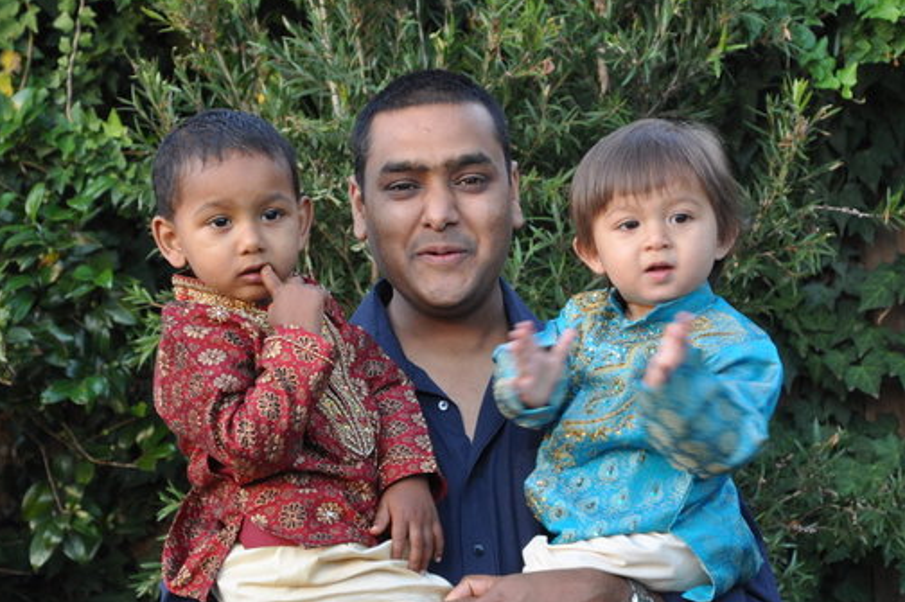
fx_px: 2963
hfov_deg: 17.4
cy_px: 328
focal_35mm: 118
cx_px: 447
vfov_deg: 11.6
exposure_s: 1/60
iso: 400
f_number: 5.3
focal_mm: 62
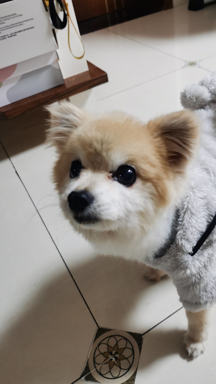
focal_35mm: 30
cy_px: 190
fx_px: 306
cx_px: 139
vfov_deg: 64.3
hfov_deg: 38.6
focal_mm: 5.58
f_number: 1.8
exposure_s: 1/50
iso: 400
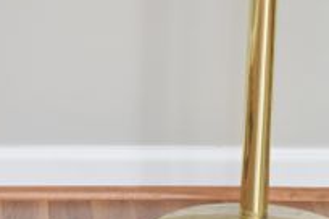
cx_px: 6
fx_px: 2363
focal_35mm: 259
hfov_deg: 7.9
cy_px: 147
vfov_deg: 5.3
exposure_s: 1/125
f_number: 5.6
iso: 800
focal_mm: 55
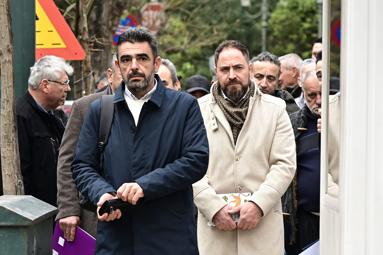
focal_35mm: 96
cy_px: 128
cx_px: 192
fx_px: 1021
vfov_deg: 14.3
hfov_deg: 21.2
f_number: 4
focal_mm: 96
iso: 500
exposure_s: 1/500
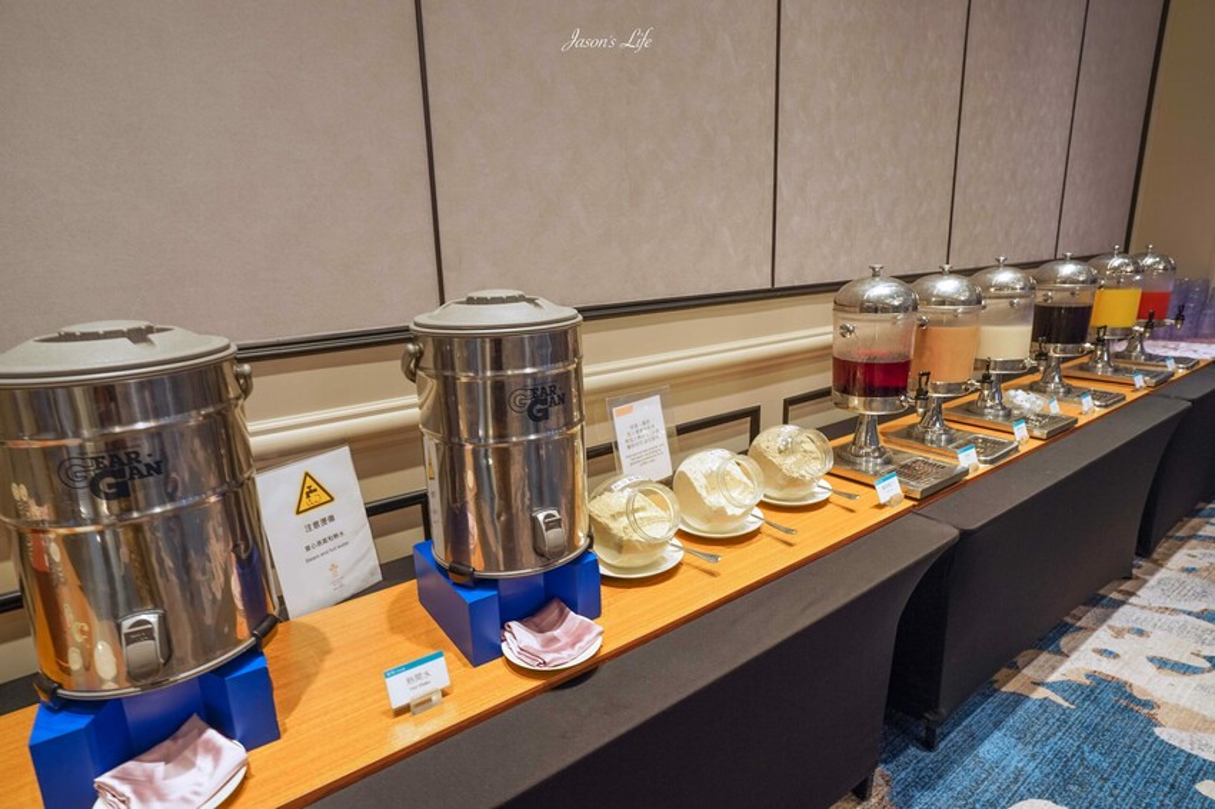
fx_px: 675
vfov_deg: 61.9
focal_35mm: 20
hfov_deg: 84.0
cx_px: 608
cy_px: 404
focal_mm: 20
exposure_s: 1/30
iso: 320
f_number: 5
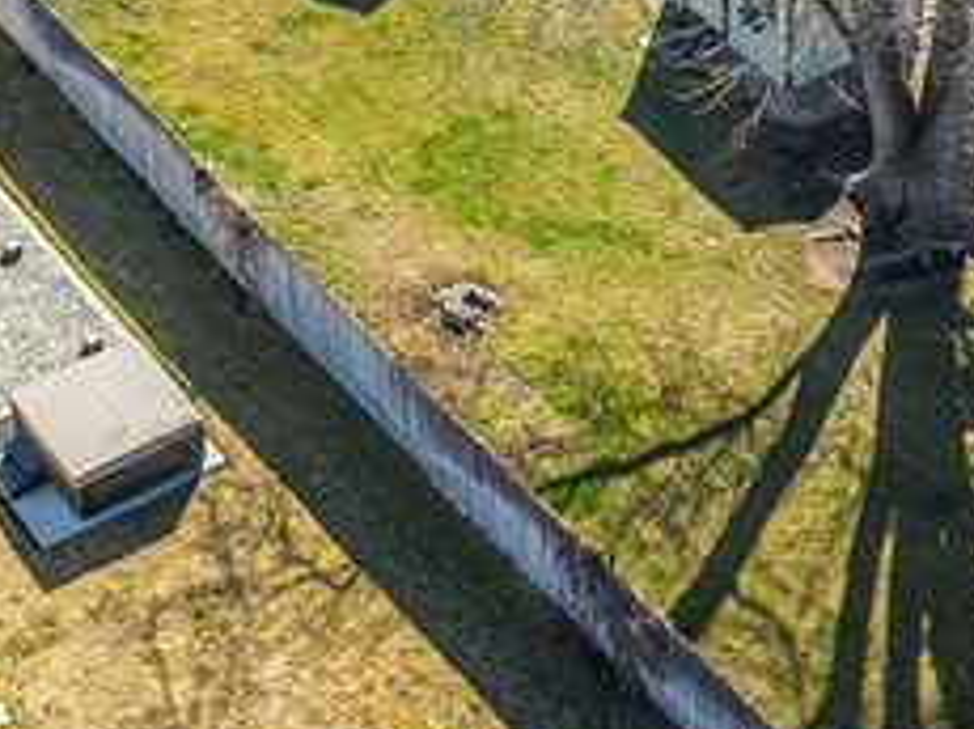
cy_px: -227
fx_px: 3008
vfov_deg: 13.3
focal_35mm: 107
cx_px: 665
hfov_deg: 18.3
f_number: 2.8
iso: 100
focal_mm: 12.29
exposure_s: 1/640
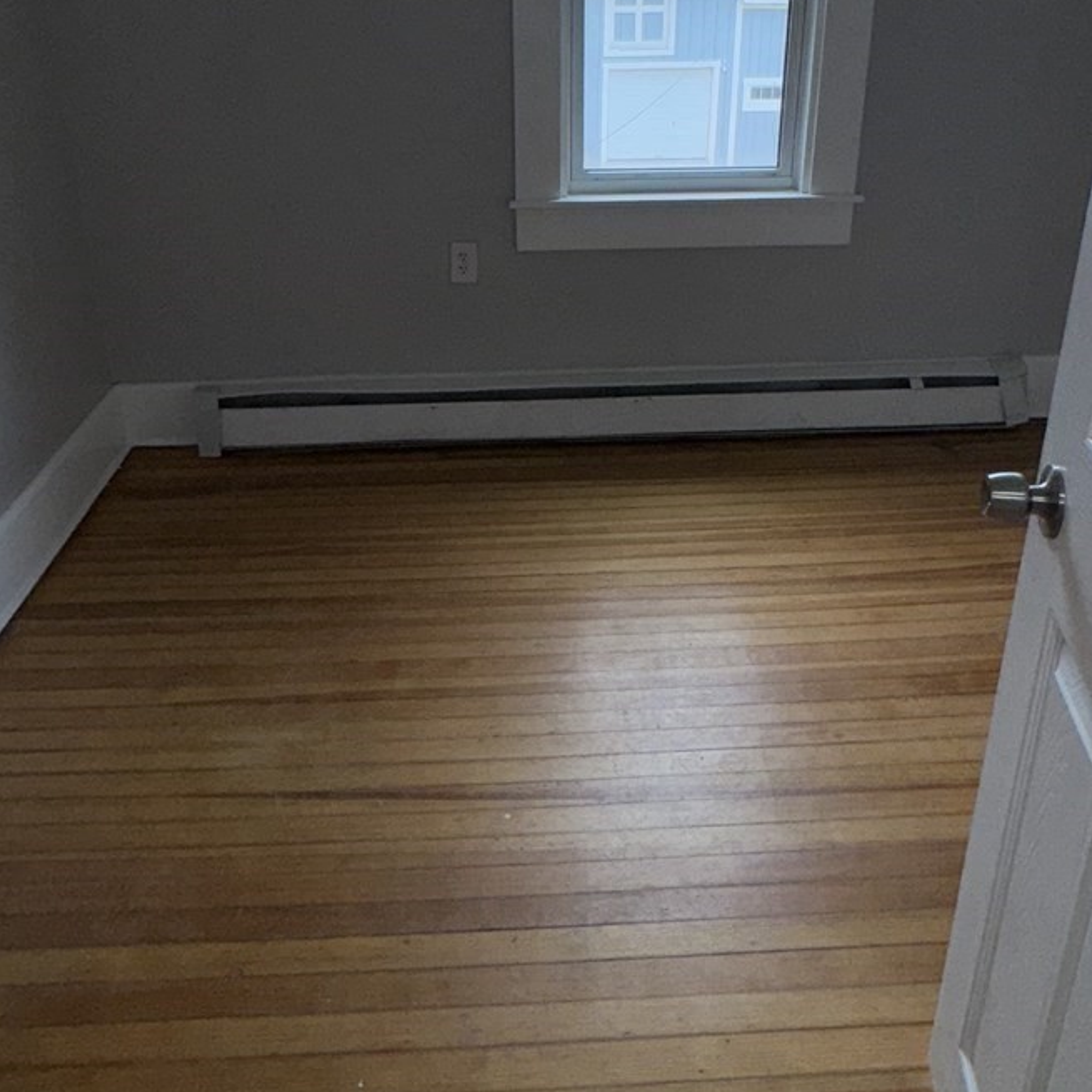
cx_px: 532
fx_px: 1035
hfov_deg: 55.6
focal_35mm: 29
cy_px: 362
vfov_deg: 54.5
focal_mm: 2.22
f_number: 2.2
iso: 32
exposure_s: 1/260
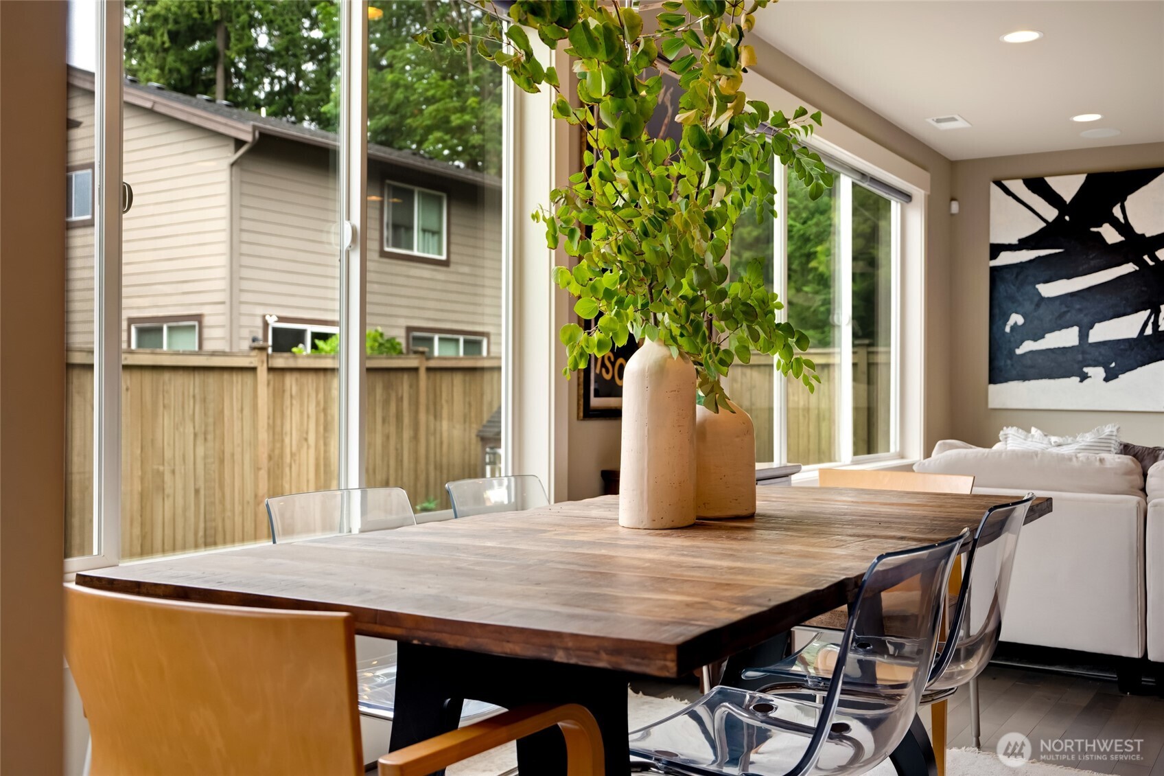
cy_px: 388
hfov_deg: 54.4
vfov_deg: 37.8
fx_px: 1131
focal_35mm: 35
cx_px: 582
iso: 400
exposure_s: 1/4000
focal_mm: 35
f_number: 4
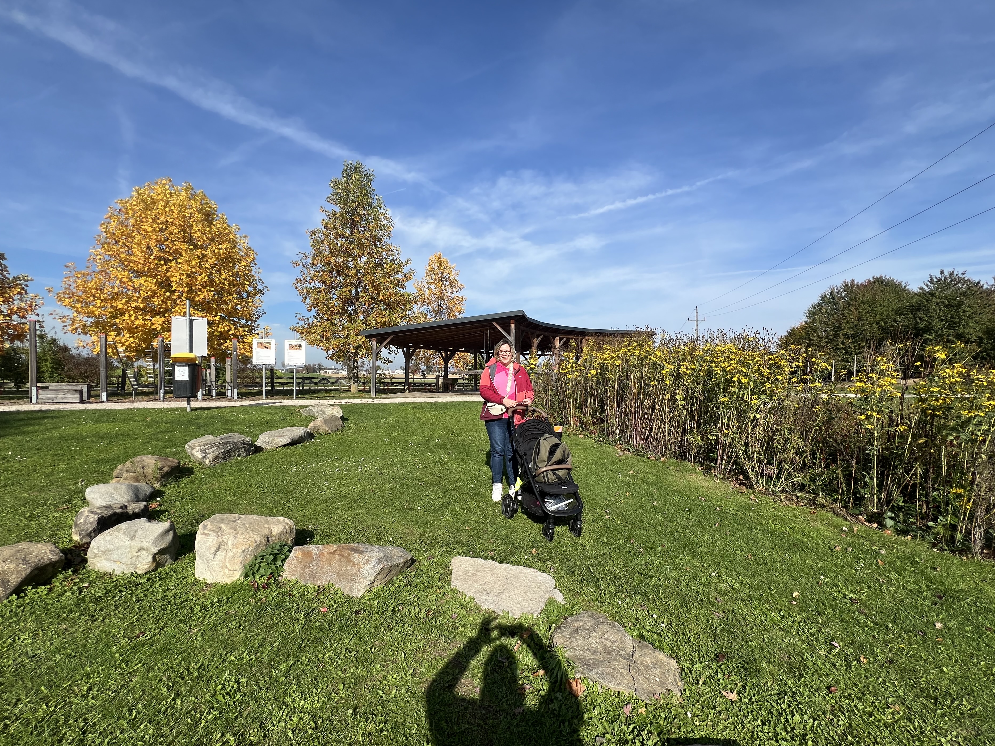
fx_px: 402
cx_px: 520
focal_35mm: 14
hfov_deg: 102.0
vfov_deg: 85.7
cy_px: 382
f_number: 1.8
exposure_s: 1/1597
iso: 32
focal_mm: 1.57
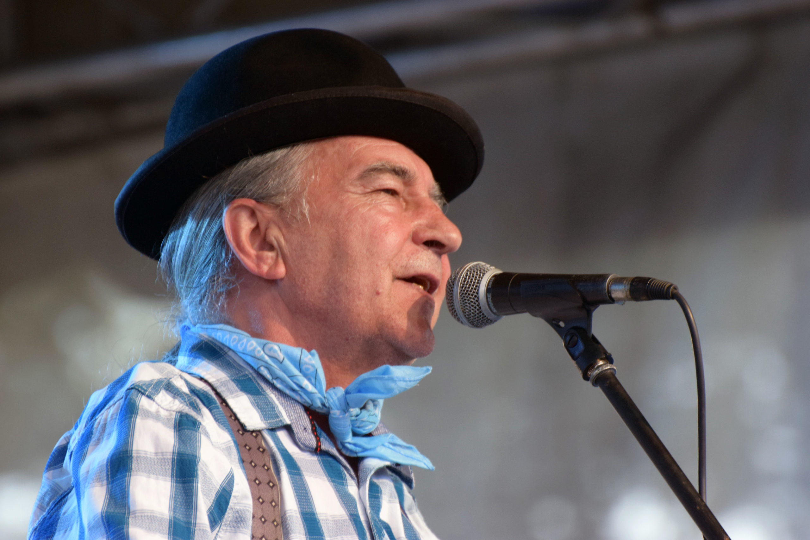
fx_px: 10125
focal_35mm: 450
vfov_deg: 3.1
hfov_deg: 4.6
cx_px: 405
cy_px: 270
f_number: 5.6
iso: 1100
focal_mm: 300
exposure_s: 1/250
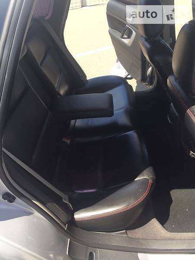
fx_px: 218
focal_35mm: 29
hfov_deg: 48.2
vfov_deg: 61.7
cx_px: 98
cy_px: 130
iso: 32
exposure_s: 1/403
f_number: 2.2
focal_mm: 4.2
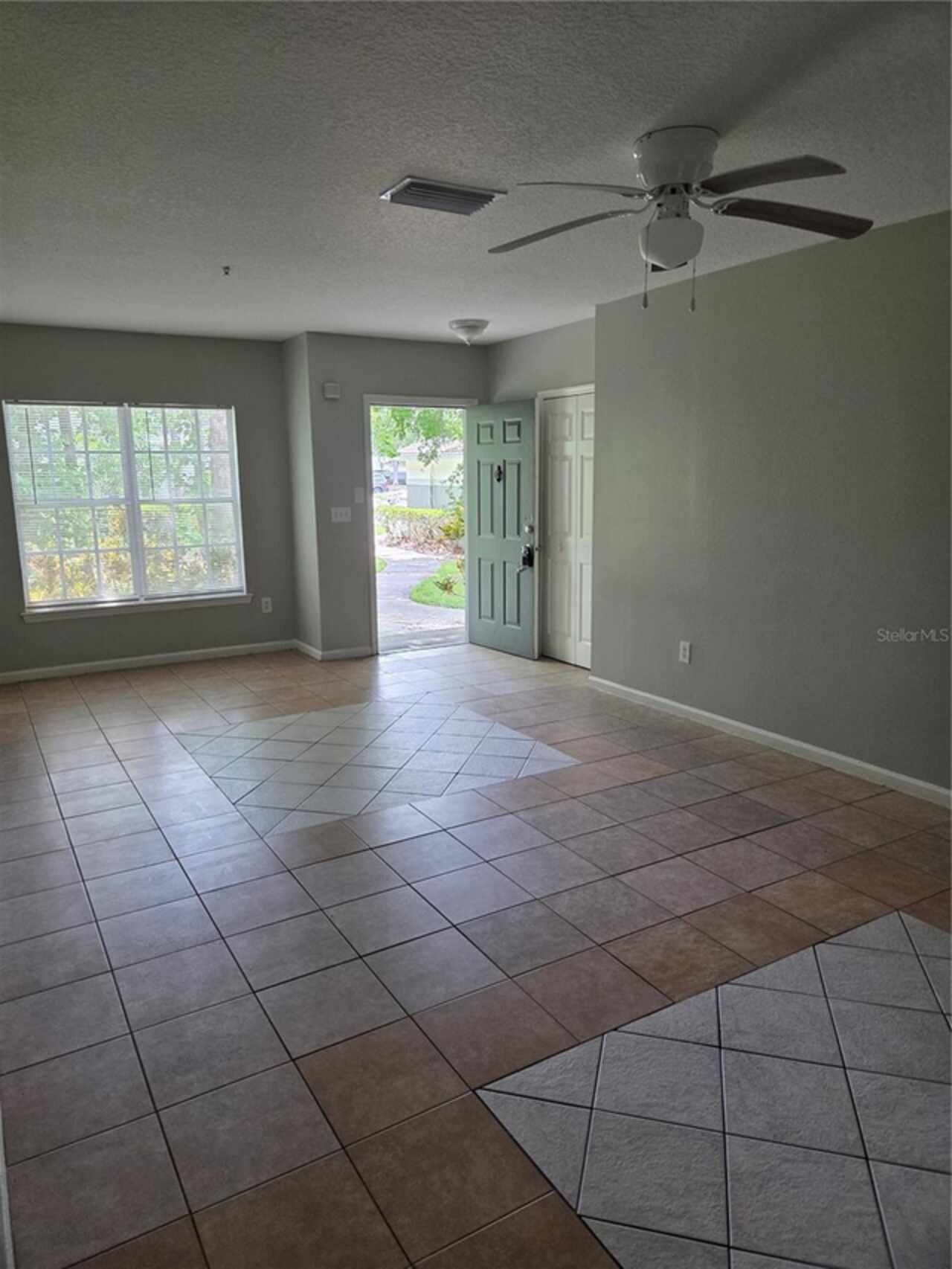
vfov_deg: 73.9
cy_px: 634
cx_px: 476
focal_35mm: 23
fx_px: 843
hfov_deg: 58.9
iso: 250
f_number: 1.8
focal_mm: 5.4
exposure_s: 1/180
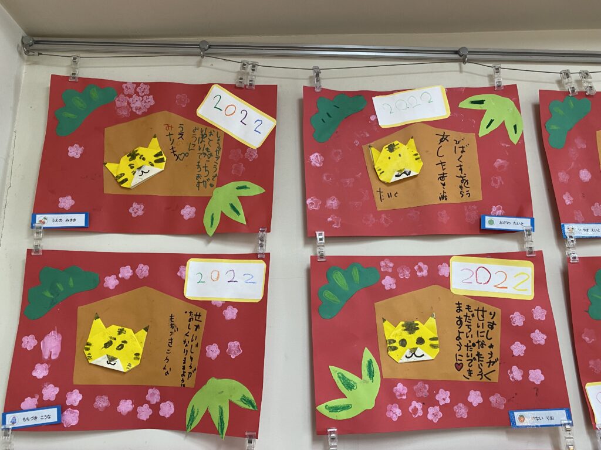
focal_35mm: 26
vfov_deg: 53.1
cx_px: 300
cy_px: 225
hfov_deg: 67.3
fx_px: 451
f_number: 1.8
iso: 64
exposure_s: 1/50
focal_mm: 4.25
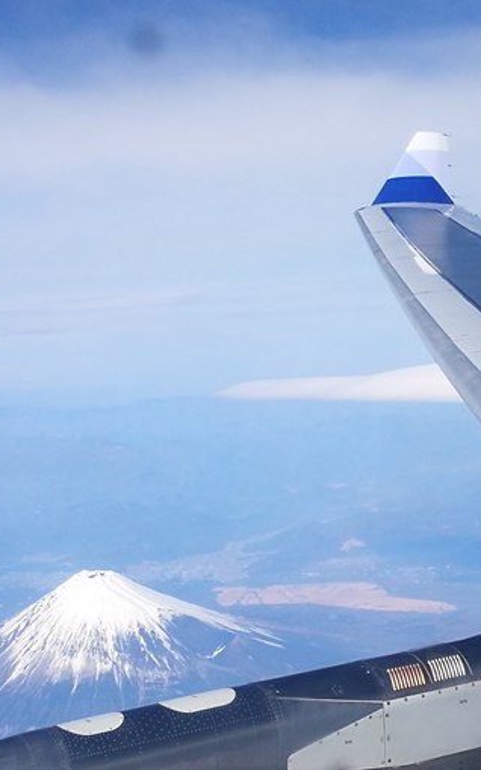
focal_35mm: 78
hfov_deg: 16.7
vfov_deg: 26.5
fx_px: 1636
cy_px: 378
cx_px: 239
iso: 50
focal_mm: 4.5
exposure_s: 1/1152
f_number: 2.2
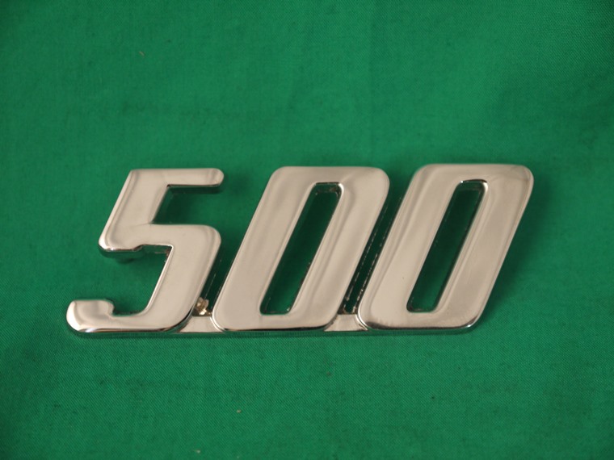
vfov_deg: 17.6
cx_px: 307
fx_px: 1490
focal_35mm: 84
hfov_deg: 23.3
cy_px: 230
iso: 400
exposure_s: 1/50
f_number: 5.6
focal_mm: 42
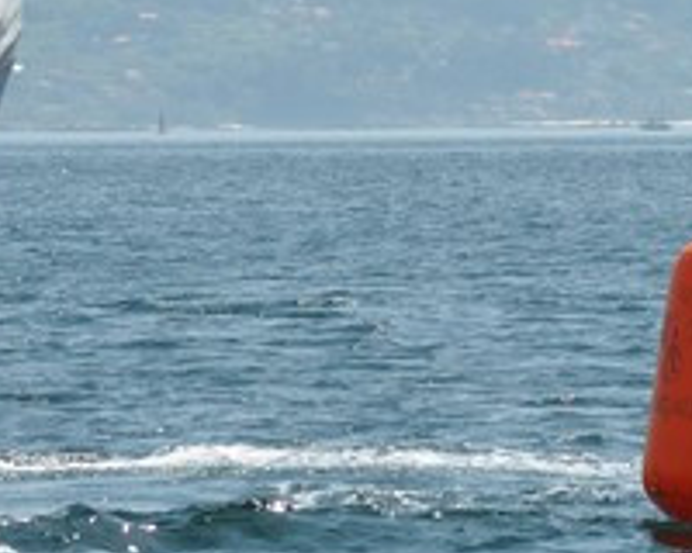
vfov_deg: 2.9
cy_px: 28
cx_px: 242
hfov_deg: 3.6
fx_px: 11100
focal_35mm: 542
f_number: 6.3
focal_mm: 86
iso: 100
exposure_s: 1/640
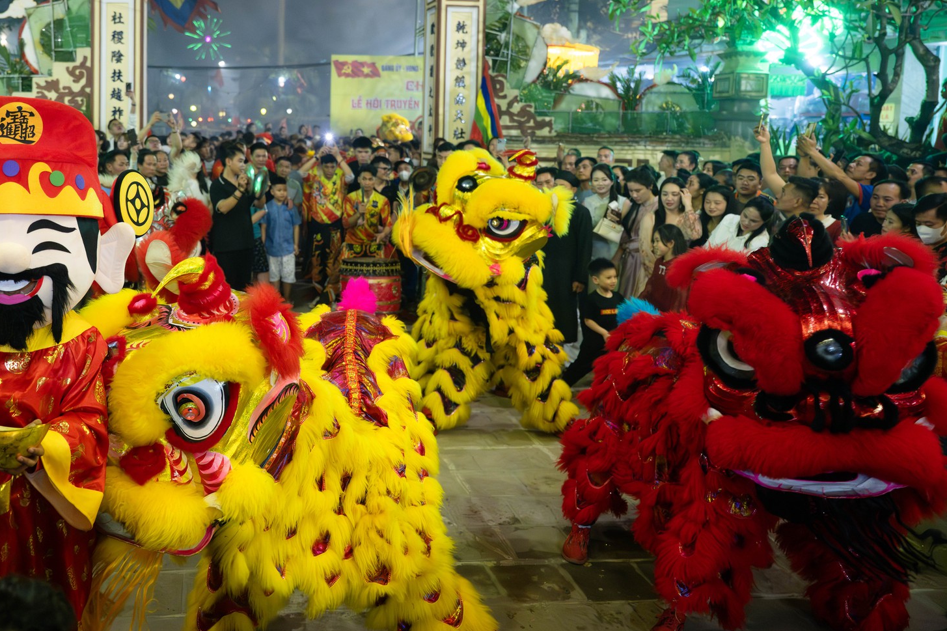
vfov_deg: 39.4
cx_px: 300
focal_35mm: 33
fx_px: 868
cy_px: 204
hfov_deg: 55.8
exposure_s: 1/250
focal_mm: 24
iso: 12800
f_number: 2.8
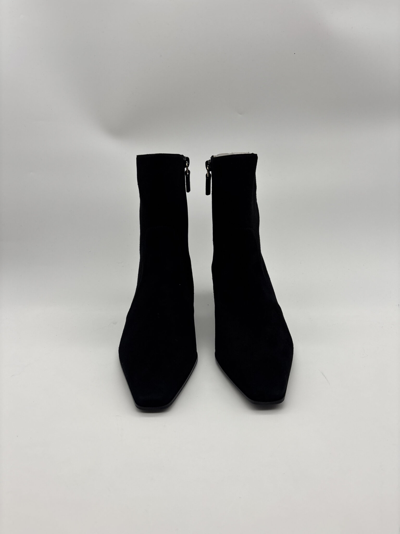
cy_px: 267
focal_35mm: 26
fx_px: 401
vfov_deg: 67.3
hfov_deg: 53.1
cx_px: 200
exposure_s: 1/787
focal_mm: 5.96
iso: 50
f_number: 1.6
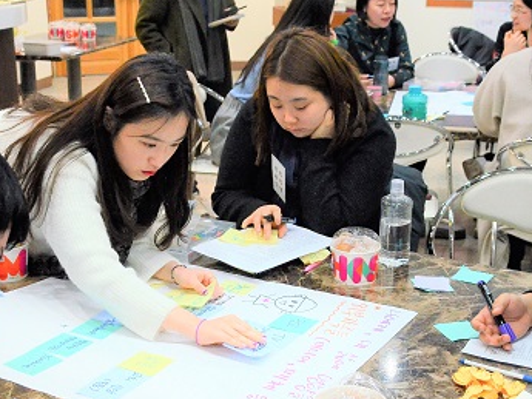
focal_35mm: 60
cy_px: 226
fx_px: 922
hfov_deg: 32.2
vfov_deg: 24.4
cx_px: 288
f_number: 4.5
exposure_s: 1/250
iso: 2500
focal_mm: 24
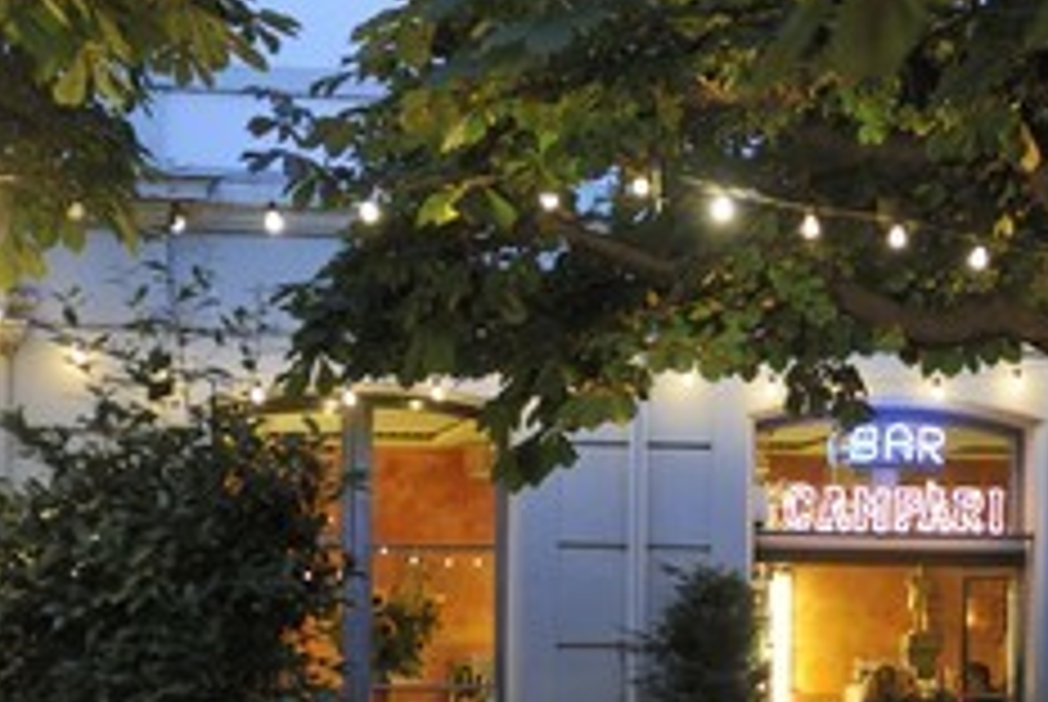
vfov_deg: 10.9
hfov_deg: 16.1
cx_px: 864
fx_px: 3673
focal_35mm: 126
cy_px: 562
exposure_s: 1/20
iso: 400
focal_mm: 70
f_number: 2.8
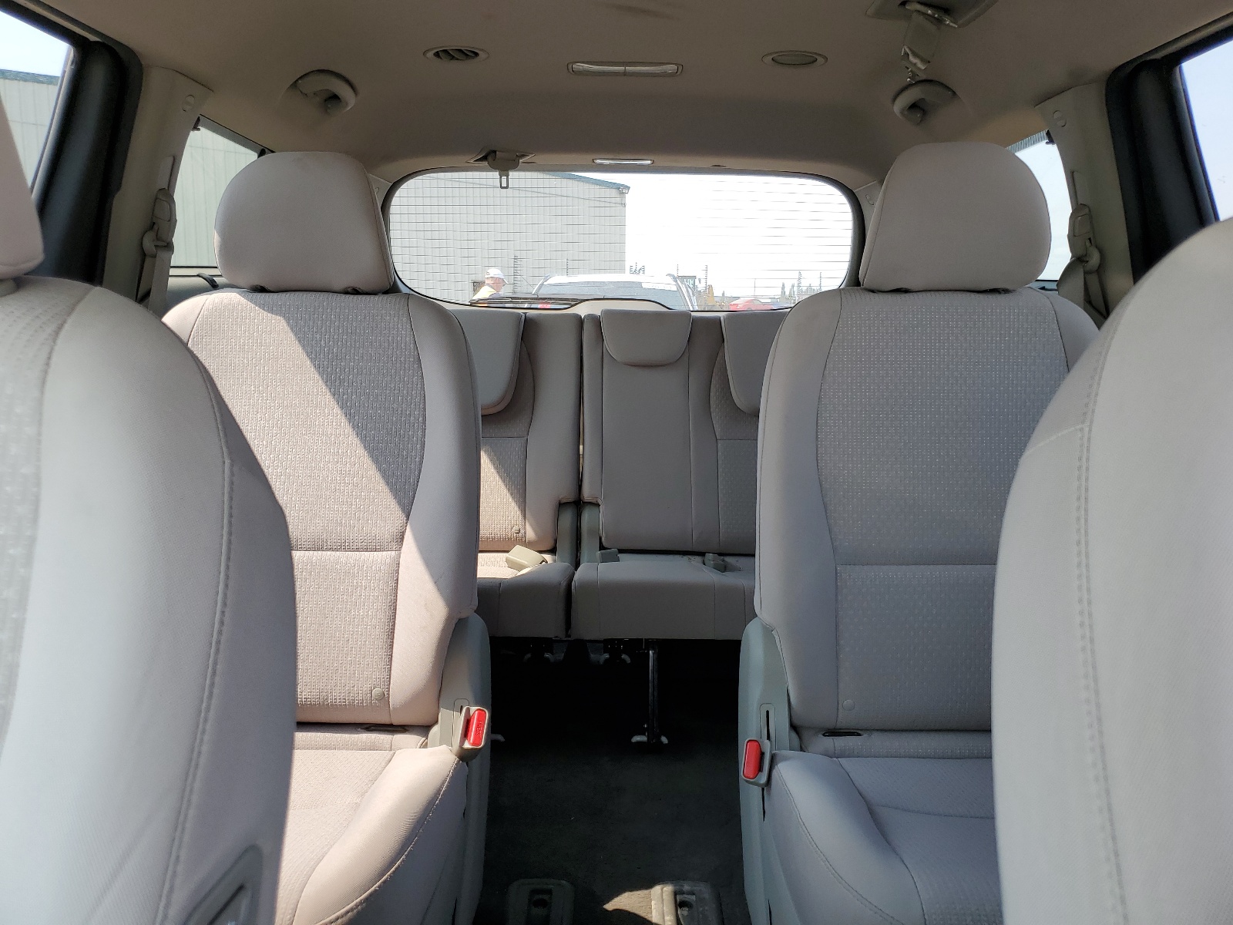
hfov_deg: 67.3
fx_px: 926
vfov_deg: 53.1
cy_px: 462
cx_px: 616
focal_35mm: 26
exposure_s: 1/286
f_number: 1.5
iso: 50
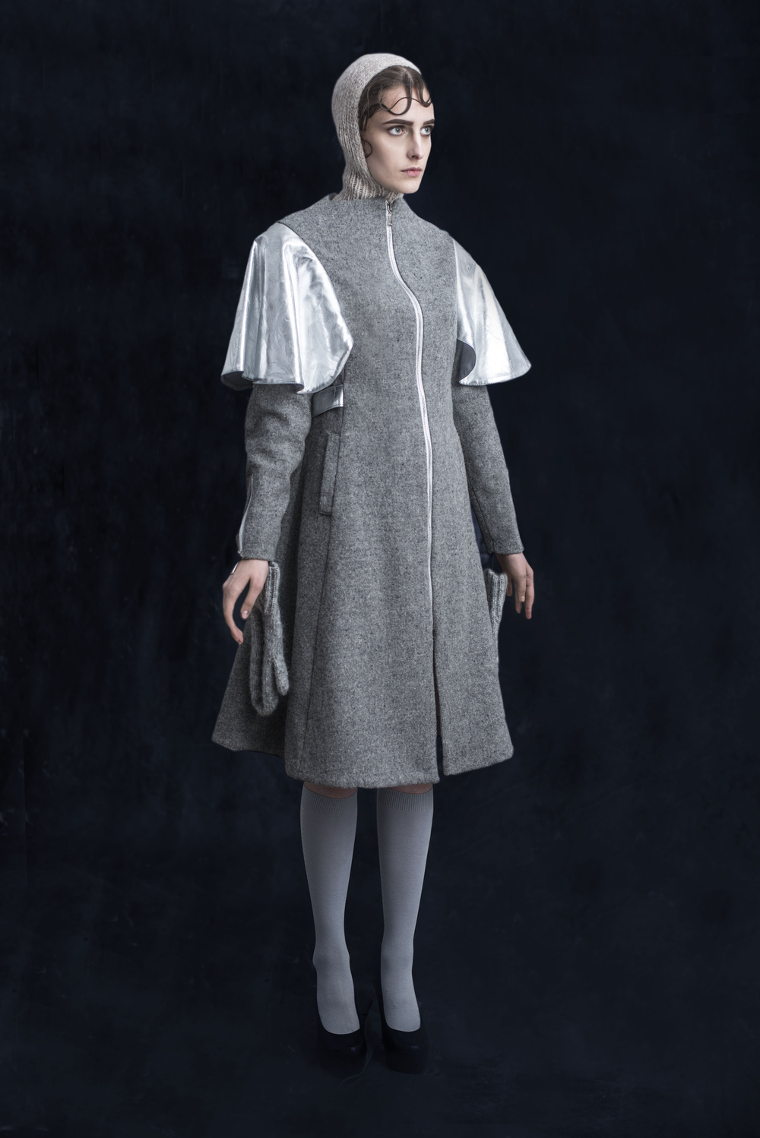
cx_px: 380
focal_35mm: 50
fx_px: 1582
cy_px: 569
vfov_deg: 39.6
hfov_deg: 27.0
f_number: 4
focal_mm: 50
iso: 80
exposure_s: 1/250
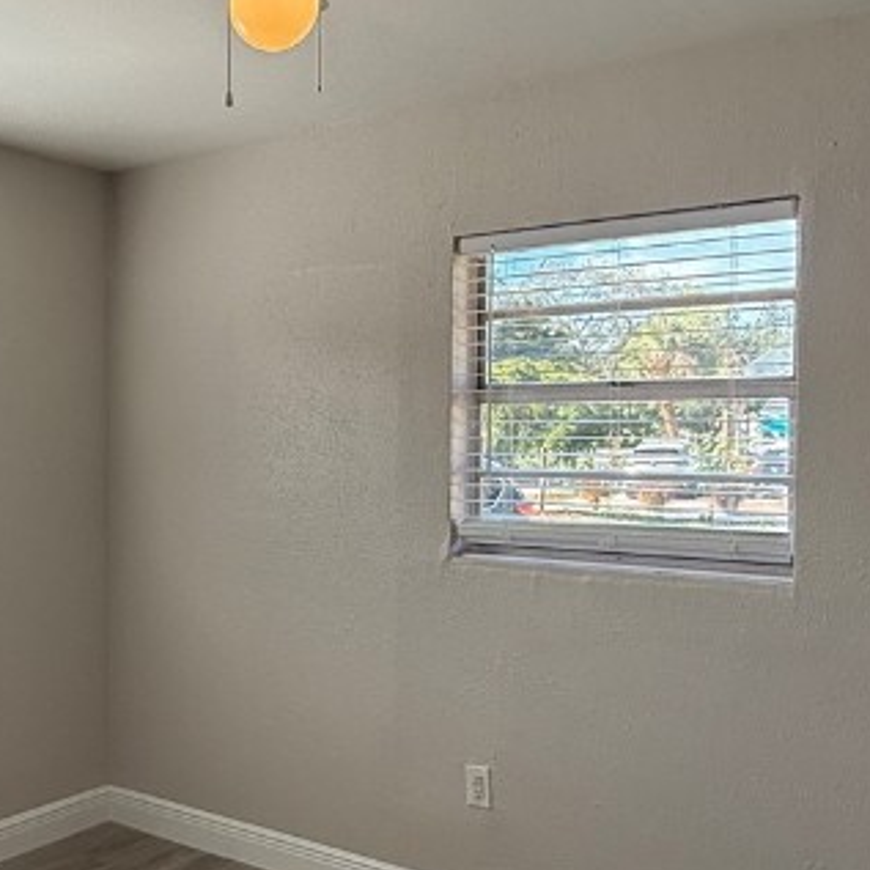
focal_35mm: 40
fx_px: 1137
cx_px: 200
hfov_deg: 40.5
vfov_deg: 41.8
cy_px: 475
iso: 64
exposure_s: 1/312
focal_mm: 2.22
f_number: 2.2
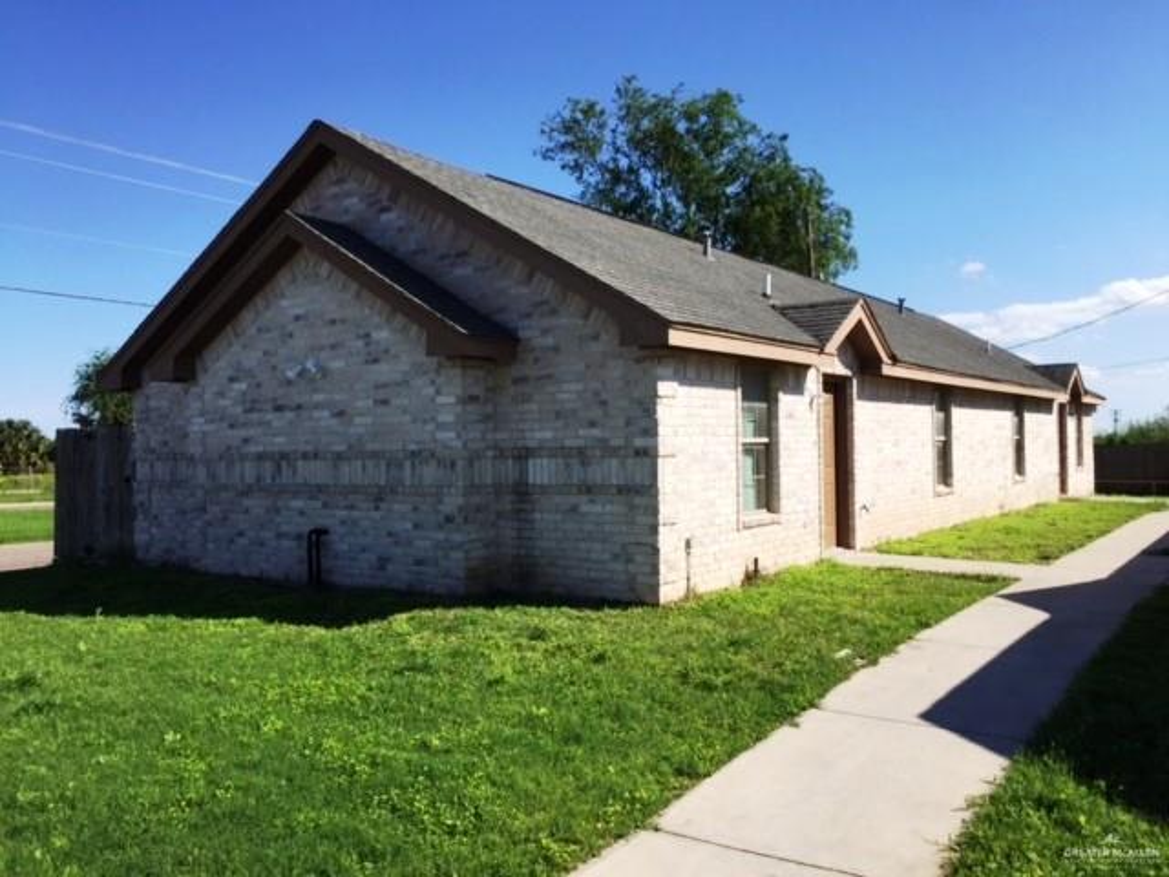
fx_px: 979
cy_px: 438
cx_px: 584
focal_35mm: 29
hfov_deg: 61.7
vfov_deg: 48.2
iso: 32
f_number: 2.2
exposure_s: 1/2083
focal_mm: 4.15
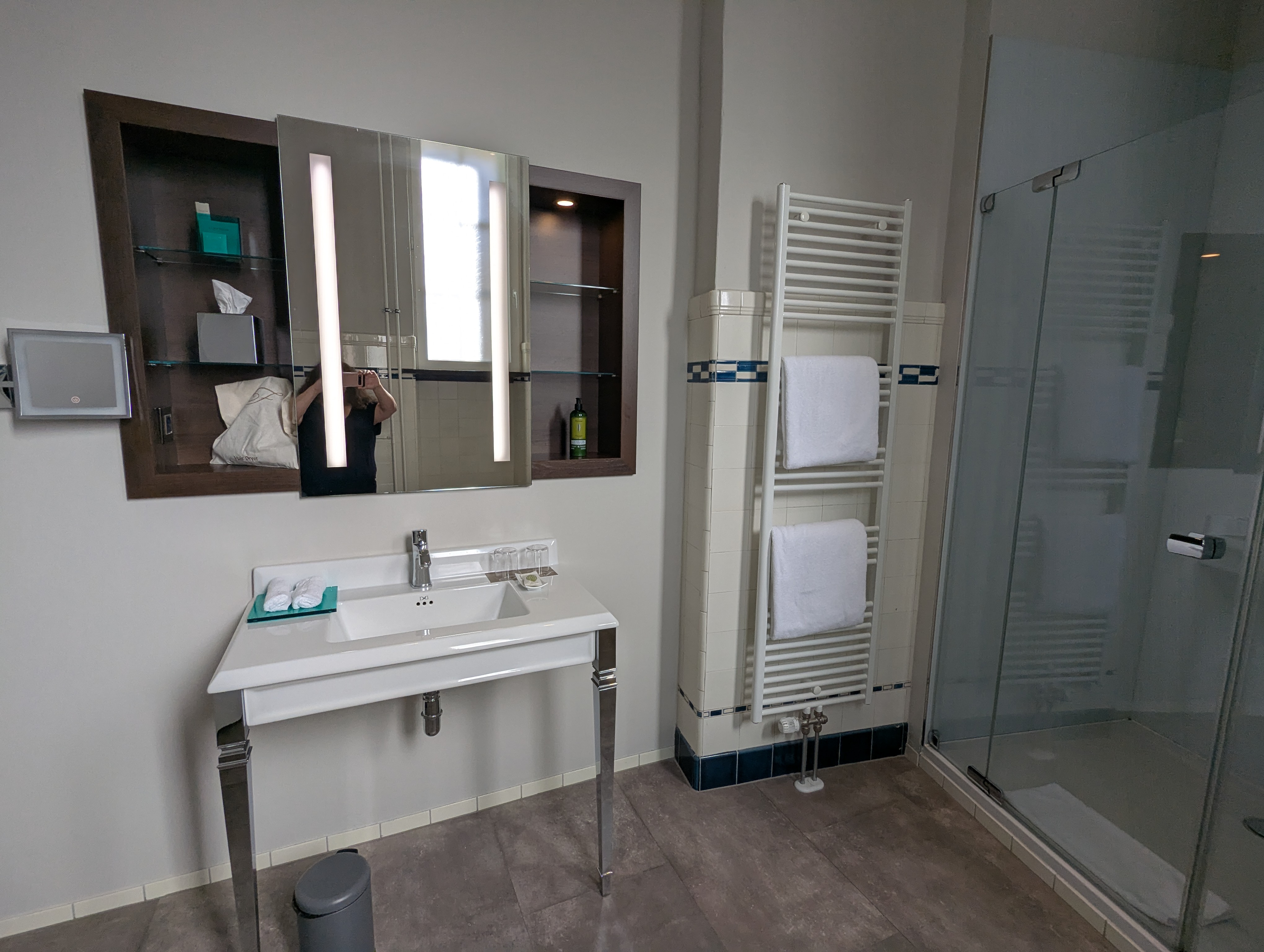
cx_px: 632
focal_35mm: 16
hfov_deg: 94.4
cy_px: 476
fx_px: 585
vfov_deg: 78.2
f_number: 2.2
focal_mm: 2.35
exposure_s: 1/689
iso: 76
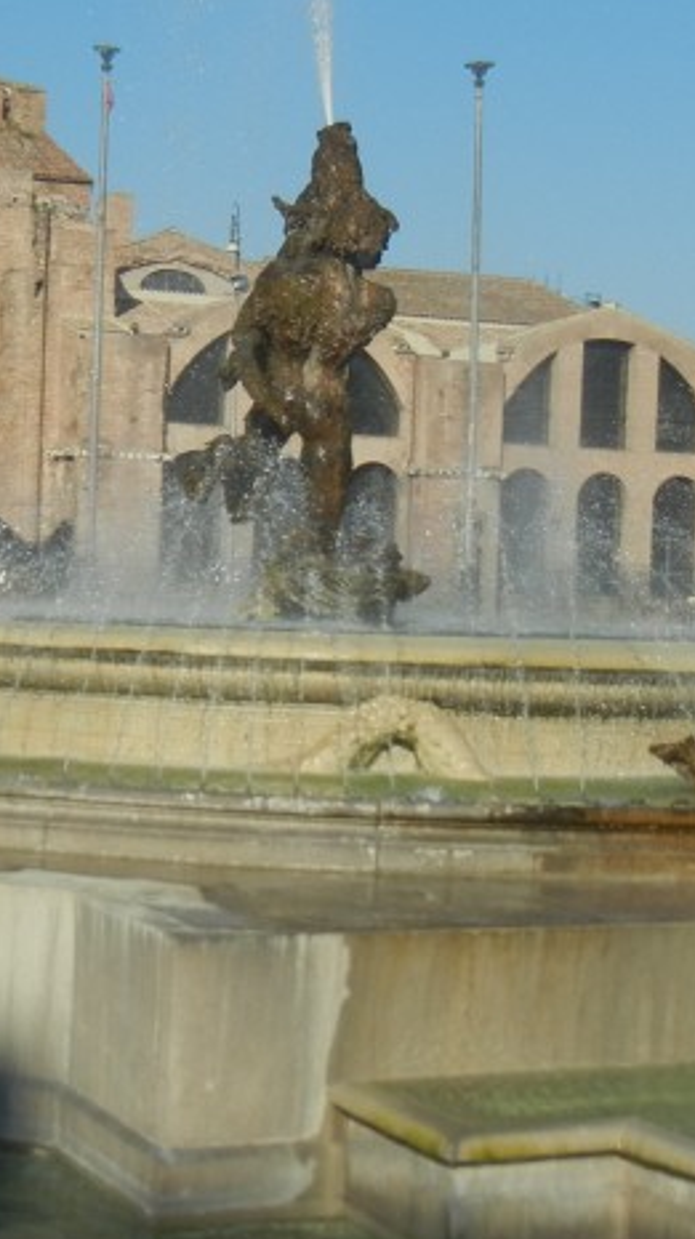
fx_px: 2363
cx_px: 162
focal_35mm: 72
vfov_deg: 29.3
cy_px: 679
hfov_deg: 16.6
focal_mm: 5.4
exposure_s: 1/480
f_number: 7
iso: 160
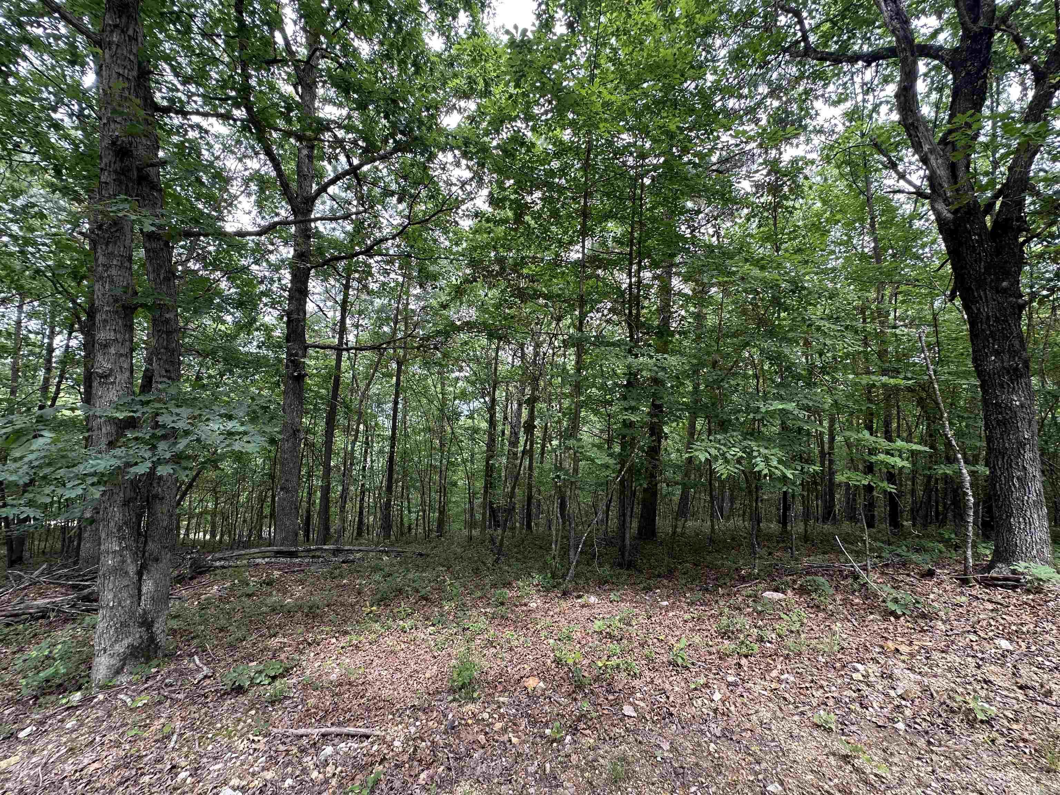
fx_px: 429
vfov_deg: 85.7
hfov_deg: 102.1
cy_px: 398
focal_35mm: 14
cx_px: 530
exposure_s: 1/99
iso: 50
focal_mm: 2.22
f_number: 2.2
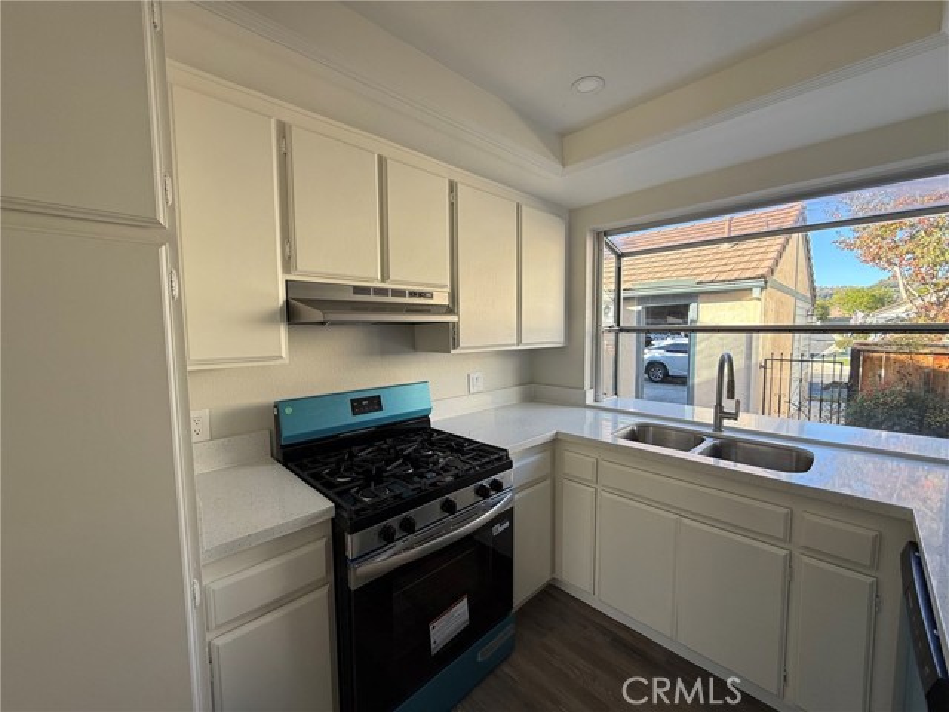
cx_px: 474
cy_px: 356
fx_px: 384
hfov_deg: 102.1
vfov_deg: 85.7
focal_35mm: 14
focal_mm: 2.22
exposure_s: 1/182
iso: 50
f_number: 2.2
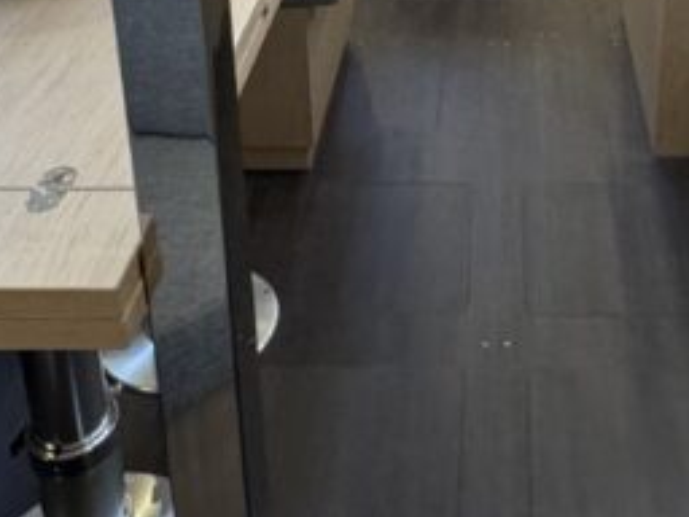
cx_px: 501
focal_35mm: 56
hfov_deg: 33.8
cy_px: -127
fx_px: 1115
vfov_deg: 23.5
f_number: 2.2
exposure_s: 1/83
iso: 320
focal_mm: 2.22
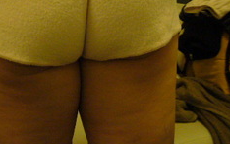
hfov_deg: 28.2
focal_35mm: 73
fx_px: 457
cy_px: -18
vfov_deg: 17.2
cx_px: 98
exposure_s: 1/8
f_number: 2.8
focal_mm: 5.8
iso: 200
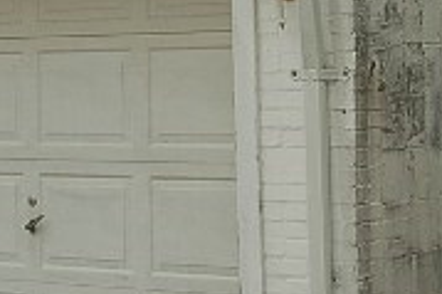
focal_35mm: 121
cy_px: -42
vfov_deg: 11.1
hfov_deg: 16.8
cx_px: 346
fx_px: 1484
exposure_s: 1/250
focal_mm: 18
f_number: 8
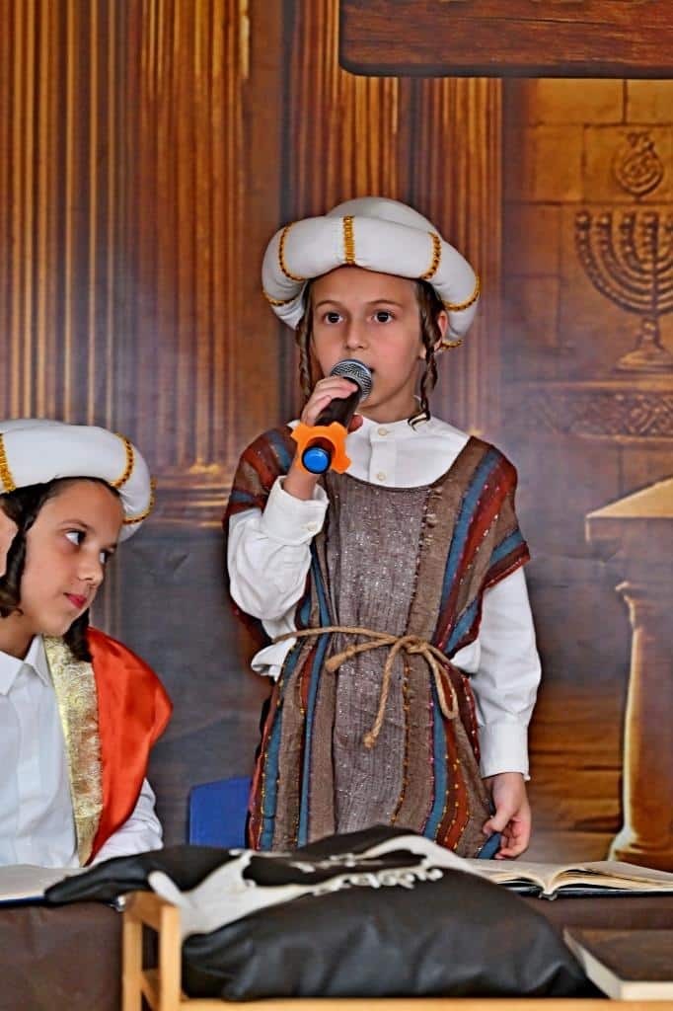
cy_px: 506
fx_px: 5051
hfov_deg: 7.6
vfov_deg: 11.4
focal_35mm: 180
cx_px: 336
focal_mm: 120
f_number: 4
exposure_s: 1/160
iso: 1000
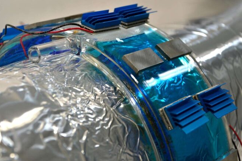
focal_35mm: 80
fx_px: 535
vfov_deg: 17.1
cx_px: 105
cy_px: 69
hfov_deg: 25.5
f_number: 4.8
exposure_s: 1/30
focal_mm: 45
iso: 250
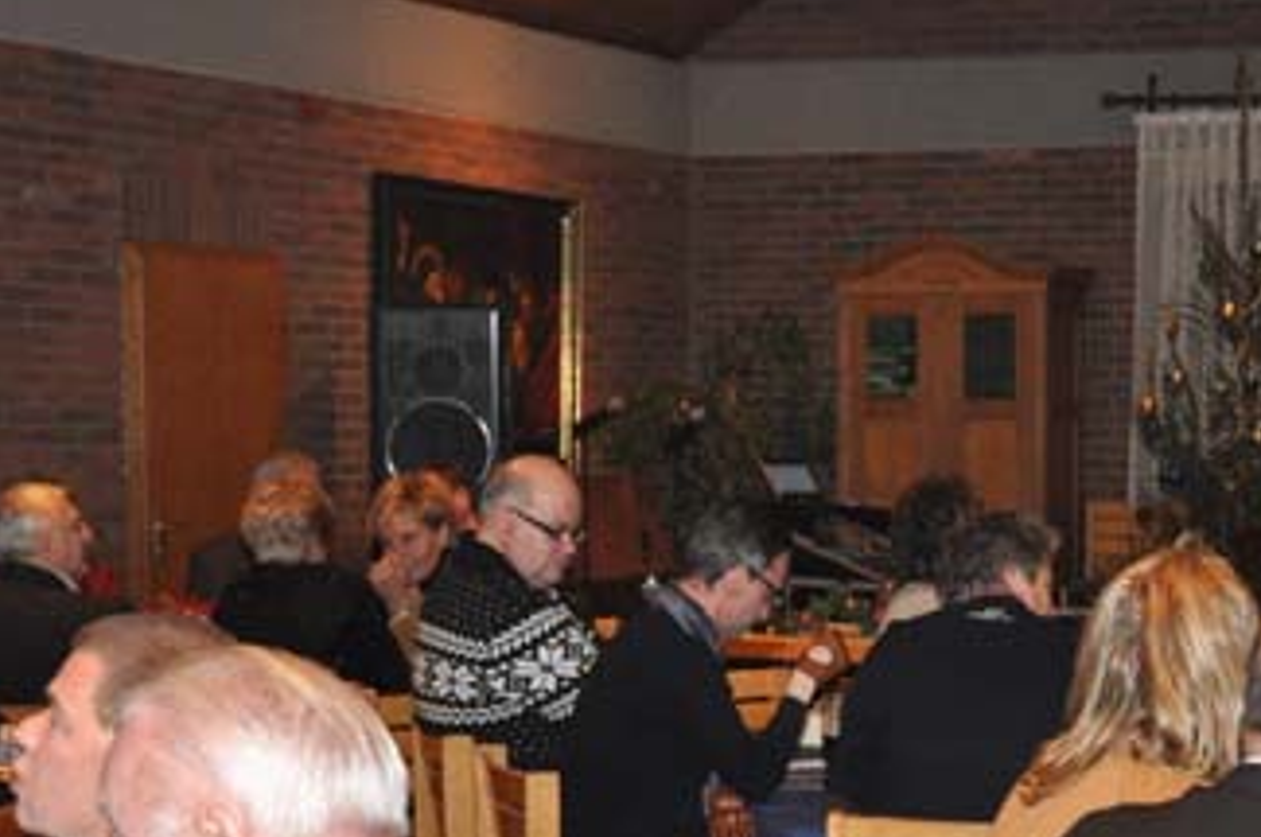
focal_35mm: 89
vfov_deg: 15.1
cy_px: 777
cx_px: 1047
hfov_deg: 22.5
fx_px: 3113
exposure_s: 1/60
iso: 1250
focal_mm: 24
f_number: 4
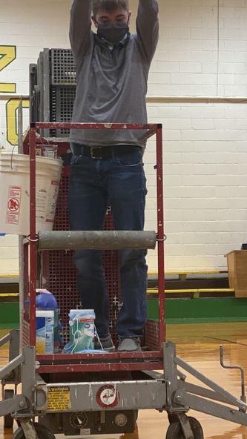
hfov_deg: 12.4
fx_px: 1141
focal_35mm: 98
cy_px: 160
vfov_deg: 21.7
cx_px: 131
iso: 125
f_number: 2
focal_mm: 6
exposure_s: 1/60
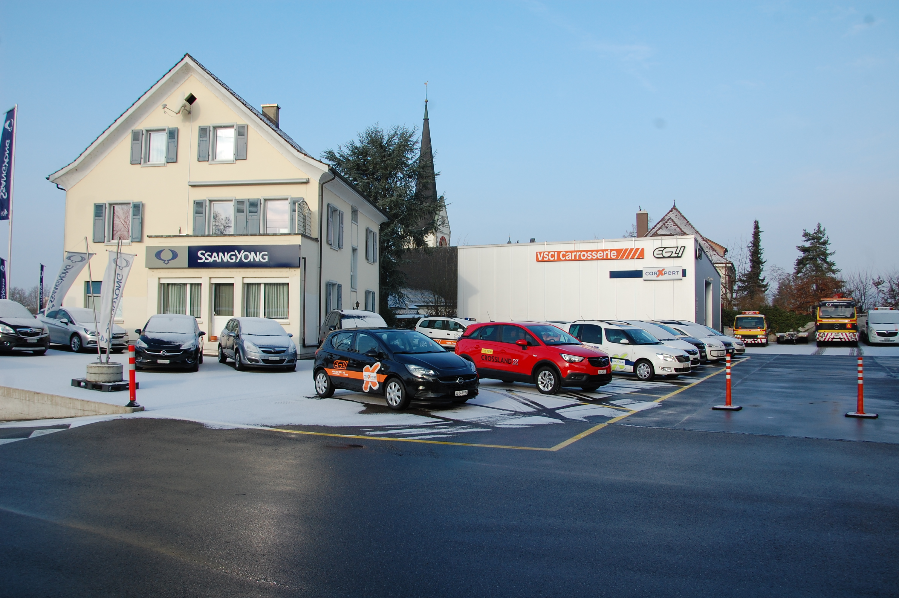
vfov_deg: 47.8
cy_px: 299
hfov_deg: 67.4
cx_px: 450
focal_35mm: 27
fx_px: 674
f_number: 8
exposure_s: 1/250
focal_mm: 18
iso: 200
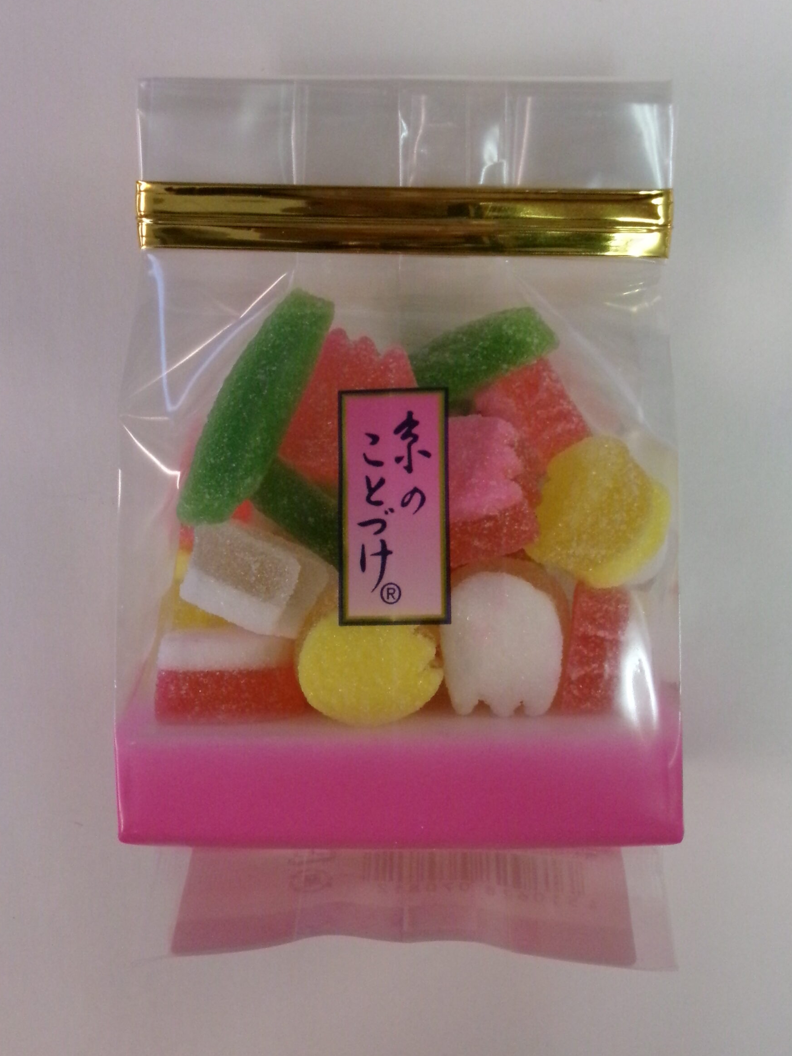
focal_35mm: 58
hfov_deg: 25.2
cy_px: 507
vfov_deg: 33.2
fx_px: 1770
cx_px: 420
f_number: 4.9
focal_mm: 9.5
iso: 800
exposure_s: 1/75
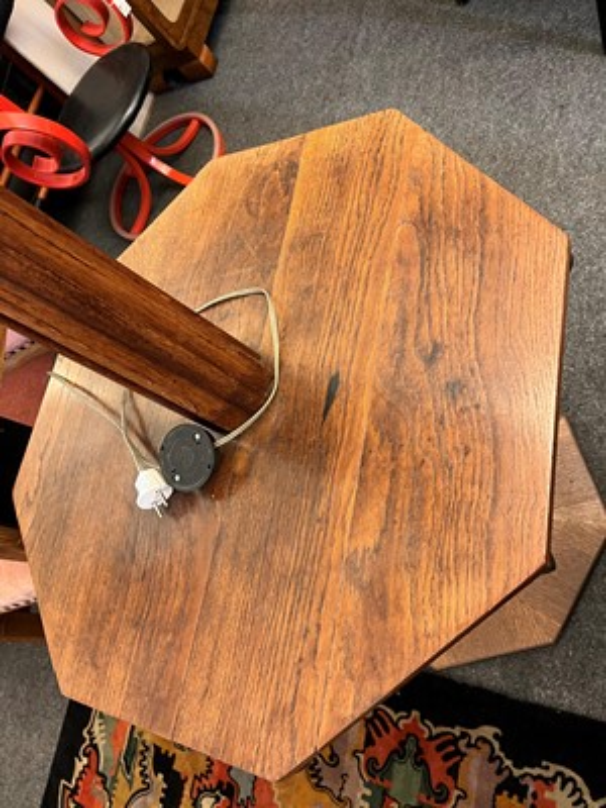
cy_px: 404
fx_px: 607
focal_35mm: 26
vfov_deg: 67.3
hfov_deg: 53.1
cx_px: 303
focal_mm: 5.1
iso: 400
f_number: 1.6
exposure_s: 1/33
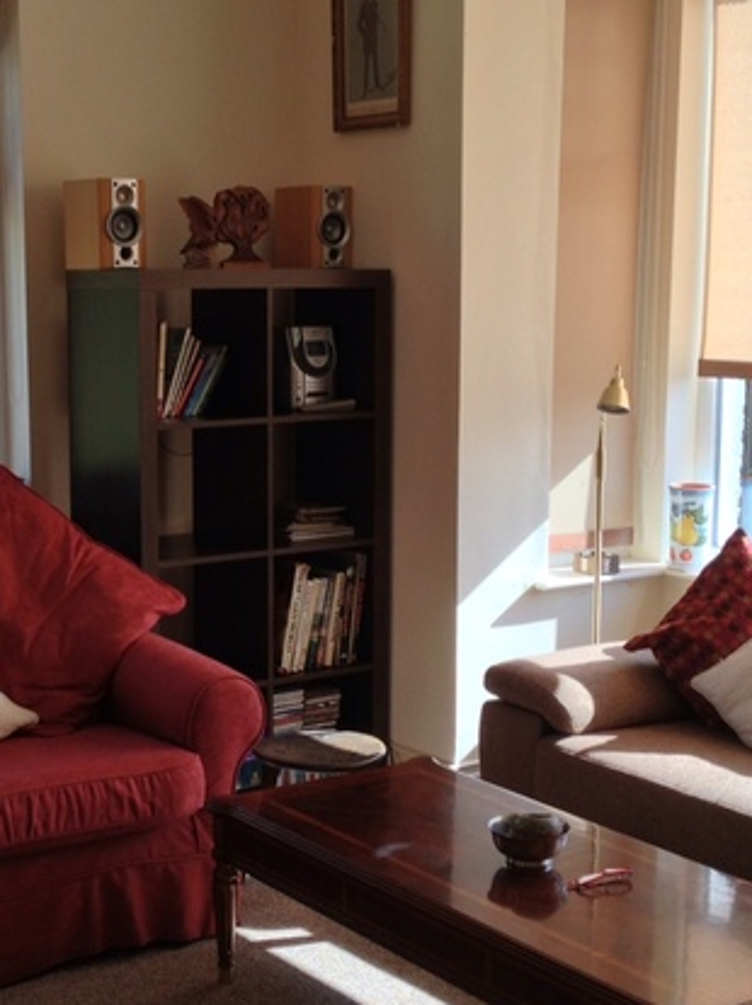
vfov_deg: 29.8
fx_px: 1885
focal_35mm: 65
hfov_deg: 22.5
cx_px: 286
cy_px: 524
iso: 50
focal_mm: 4.28
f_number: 2.4
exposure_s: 1/182
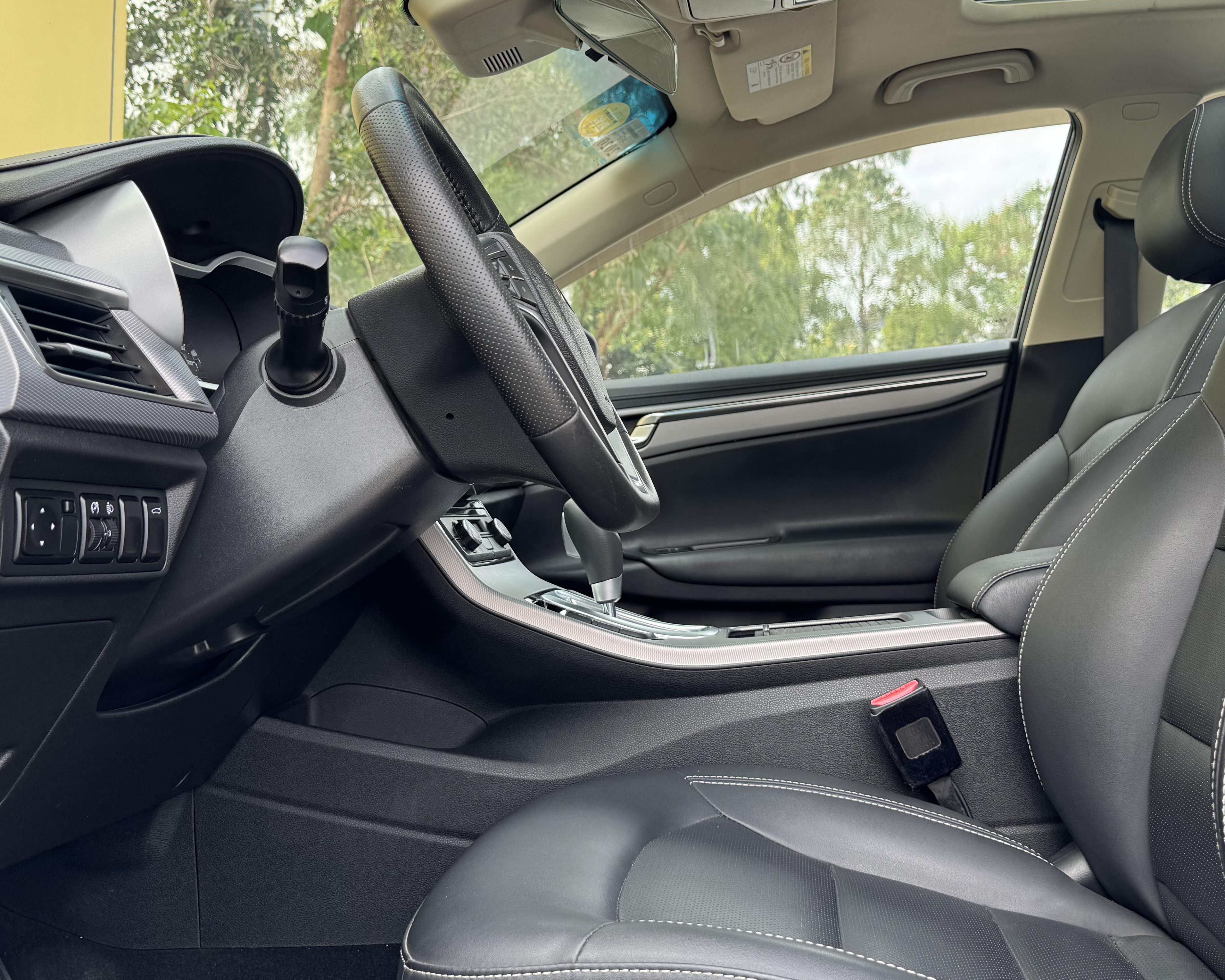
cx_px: 660
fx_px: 1269
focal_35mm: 35
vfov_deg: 42.1
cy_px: 415
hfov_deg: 51.5
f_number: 1.78
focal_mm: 6.76
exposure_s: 1/231
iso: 64
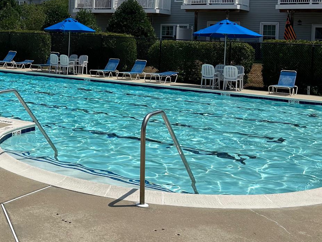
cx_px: 56
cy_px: 47
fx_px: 493
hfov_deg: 34.8
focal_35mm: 53
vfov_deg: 27.0
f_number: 1.78
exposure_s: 1/9709
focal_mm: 6.86
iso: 80
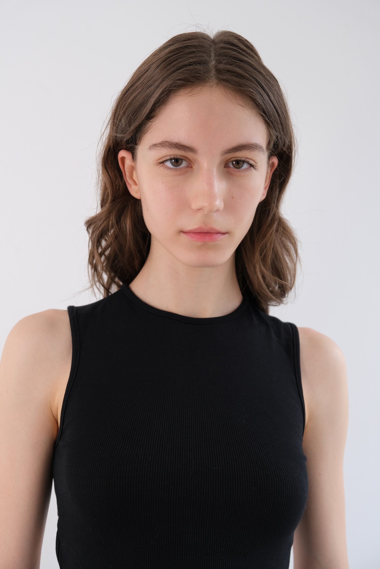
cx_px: 190
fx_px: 602
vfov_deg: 50.7
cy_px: 284
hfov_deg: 35.1
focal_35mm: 38
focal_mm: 25.4
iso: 400
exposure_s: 1/125
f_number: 3.6
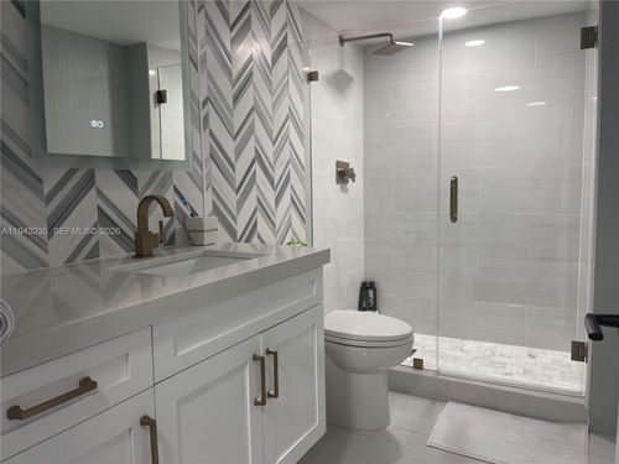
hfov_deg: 67.3
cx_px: 310
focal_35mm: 26
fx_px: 465
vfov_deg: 53.1
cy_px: 232
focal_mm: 5.1
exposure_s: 1/60
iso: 64
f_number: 1.6
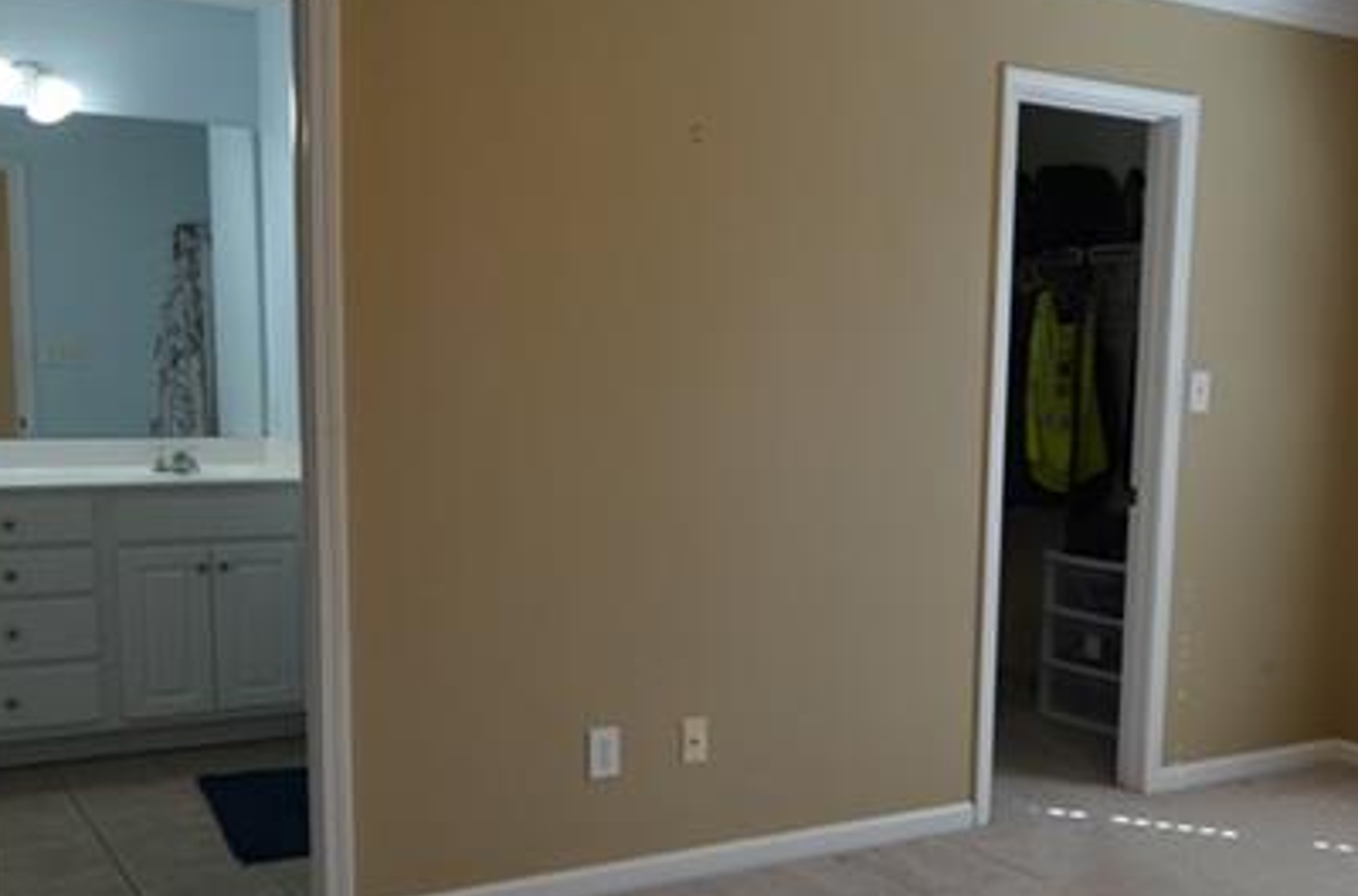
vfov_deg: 31.3
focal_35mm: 42
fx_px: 1590
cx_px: 825
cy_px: 585
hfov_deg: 46.0
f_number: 5
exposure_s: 1/100
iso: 400
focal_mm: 11
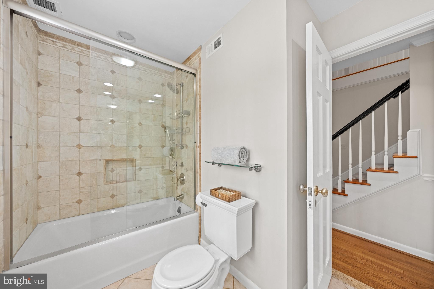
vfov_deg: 90.0
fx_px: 145
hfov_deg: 112.6
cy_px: 144
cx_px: 217
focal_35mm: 12
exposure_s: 1/40
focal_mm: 12
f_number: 4
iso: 800
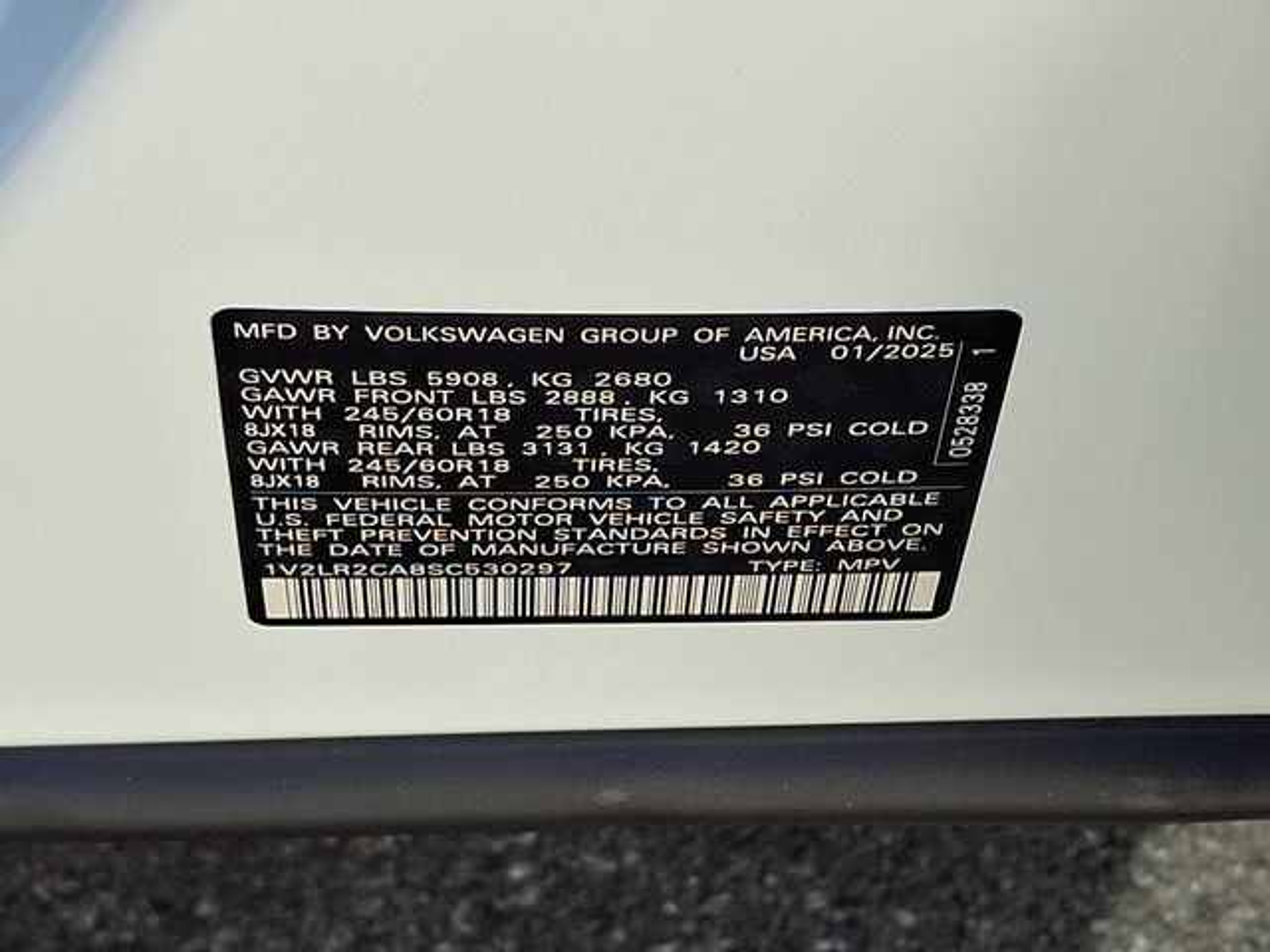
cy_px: 476
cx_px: 635
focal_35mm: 25
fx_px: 917
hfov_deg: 69.4
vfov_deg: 54.9
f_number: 1.8
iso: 25
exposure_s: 1/133
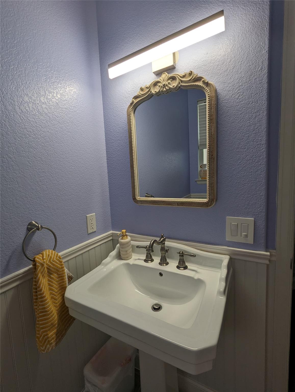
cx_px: 148
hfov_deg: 78.3
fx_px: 181
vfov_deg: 94.4
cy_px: 196
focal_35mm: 16
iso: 57
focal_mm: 2.35
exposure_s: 1/120
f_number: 2.2
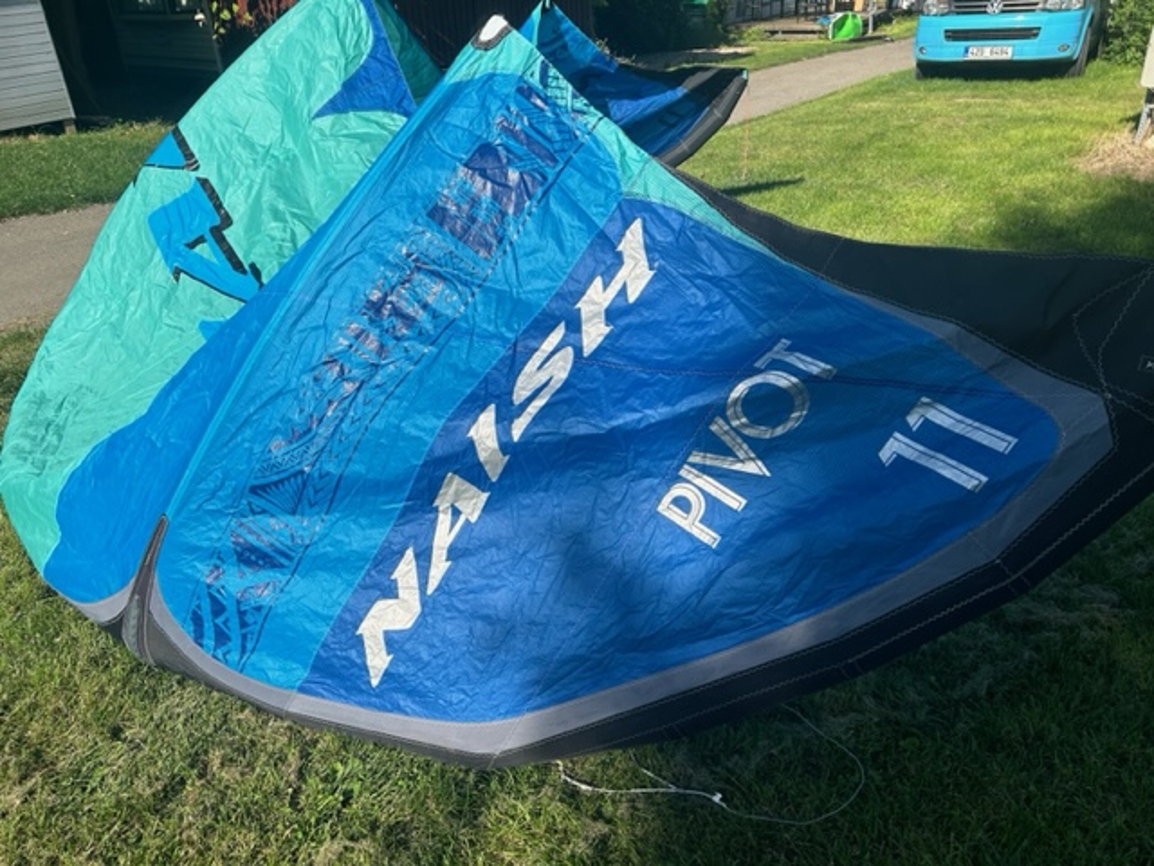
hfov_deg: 67.3
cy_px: 433
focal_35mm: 26
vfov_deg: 53.1
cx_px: 577
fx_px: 867
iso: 50
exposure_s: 1/3831
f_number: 1.5
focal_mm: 5.7
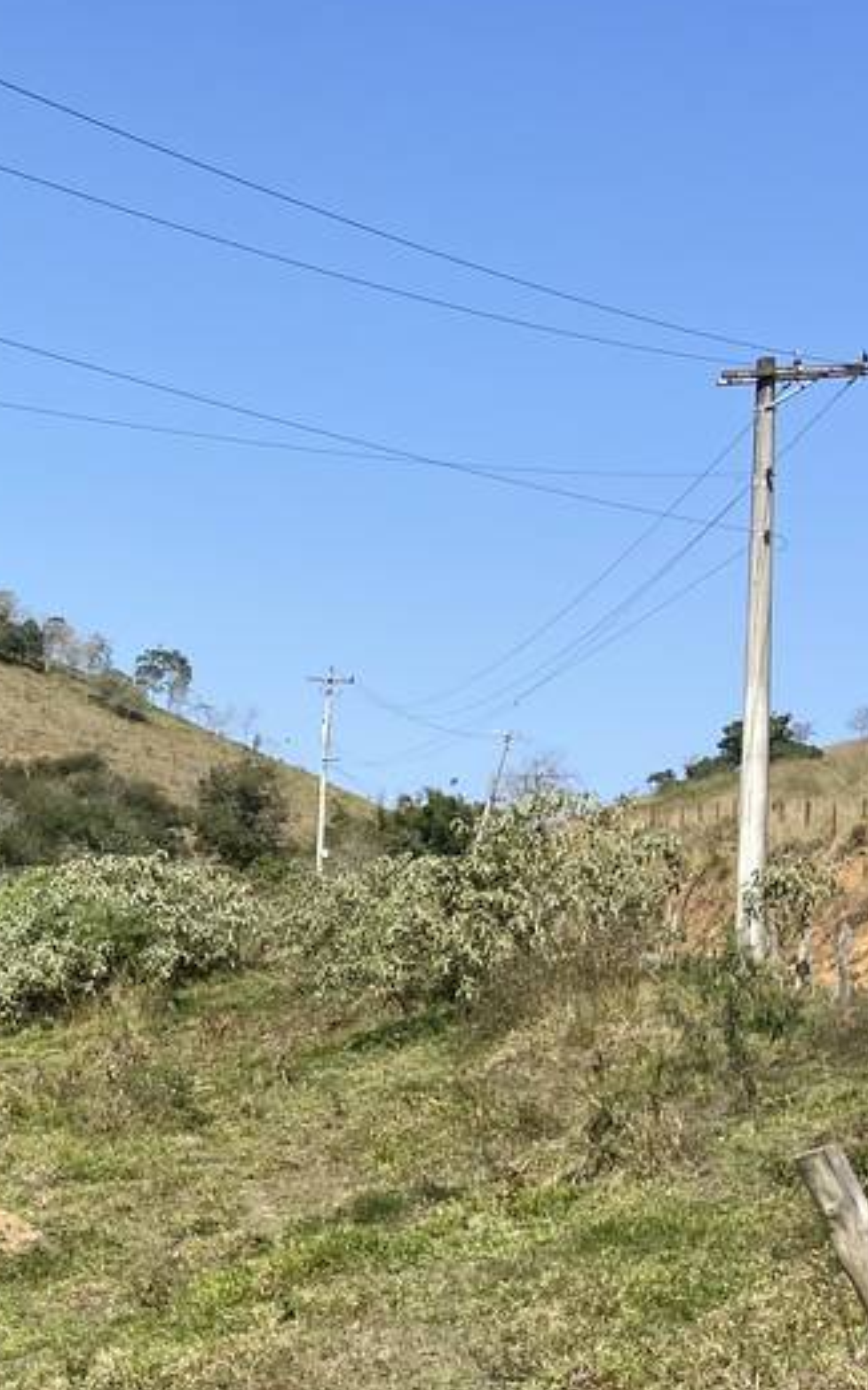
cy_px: 1188
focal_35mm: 76
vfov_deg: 26.4
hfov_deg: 15.7
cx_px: -466
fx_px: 2878
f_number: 1.8
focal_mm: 4.25
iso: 32
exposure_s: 1/2066
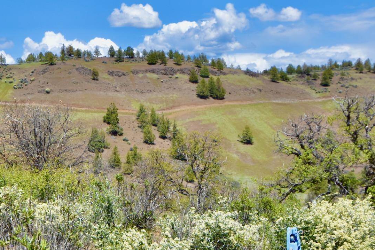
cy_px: 128
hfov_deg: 30.4
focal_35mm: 66
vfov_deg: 20.6
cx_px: 164
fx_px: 689
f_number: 4.2
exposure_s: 1/2000
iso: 200
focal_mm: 19
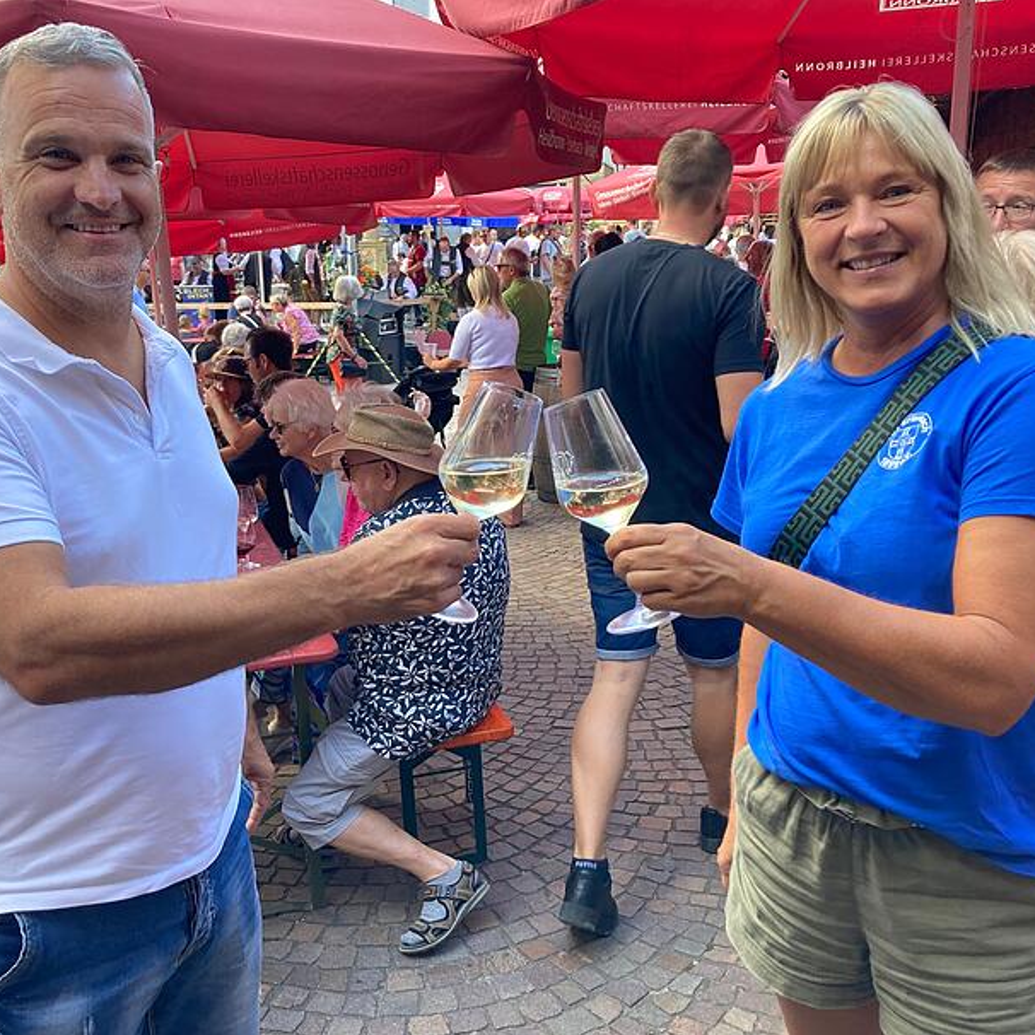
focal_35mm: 34
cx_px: 484
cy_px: 505
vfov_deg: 48.4
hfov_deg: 48.4
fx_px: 1150
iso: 40
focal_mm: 3.99
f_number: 1.8
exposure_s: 1/120
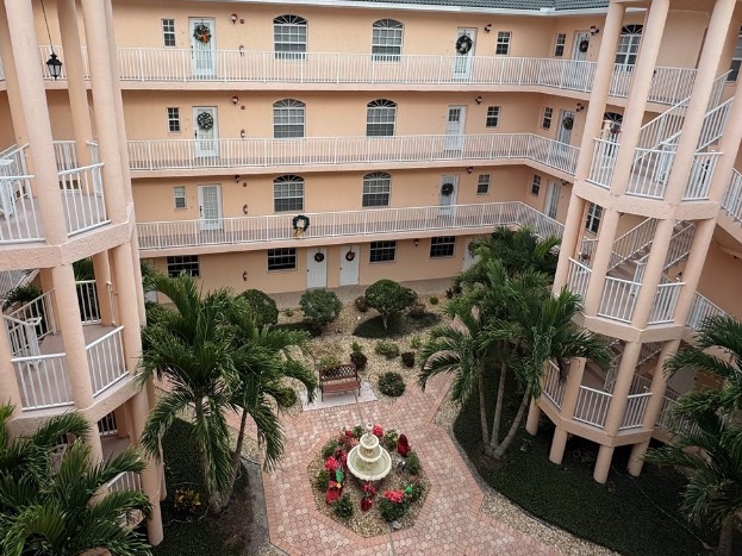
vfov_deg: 58.0
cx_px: 333
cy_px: 201
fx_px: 493
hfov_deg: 73.7
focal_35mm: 23
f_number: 2.2
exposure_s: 1/693
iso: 50
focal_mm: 2.22
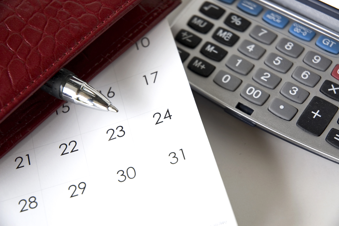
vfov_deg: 13.0
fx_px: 988
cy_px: 113
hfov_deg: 19.5
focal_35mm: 105
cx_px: 170
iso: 200
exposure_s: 1/40
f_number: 4.5
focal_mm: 70
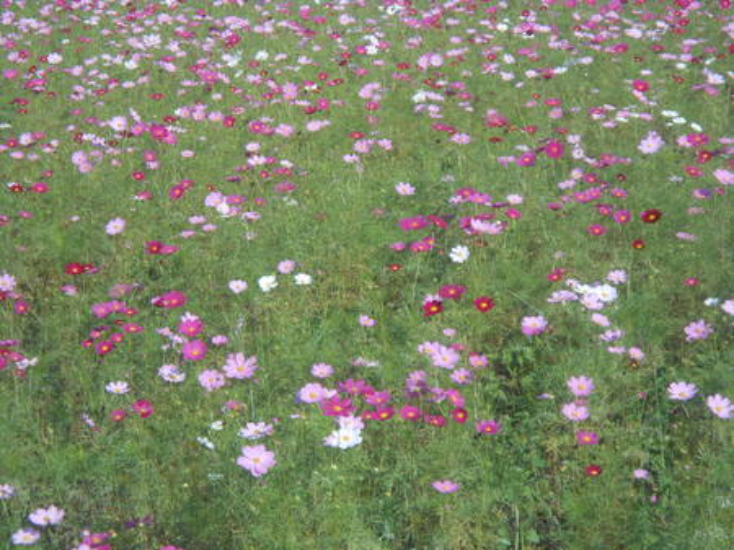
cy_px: 275
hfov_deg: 12.7
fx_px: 3306
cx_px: 367
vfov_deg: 9.5
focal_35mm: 156
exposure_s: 1/200
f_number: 6.5
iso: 80
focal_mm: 27.6
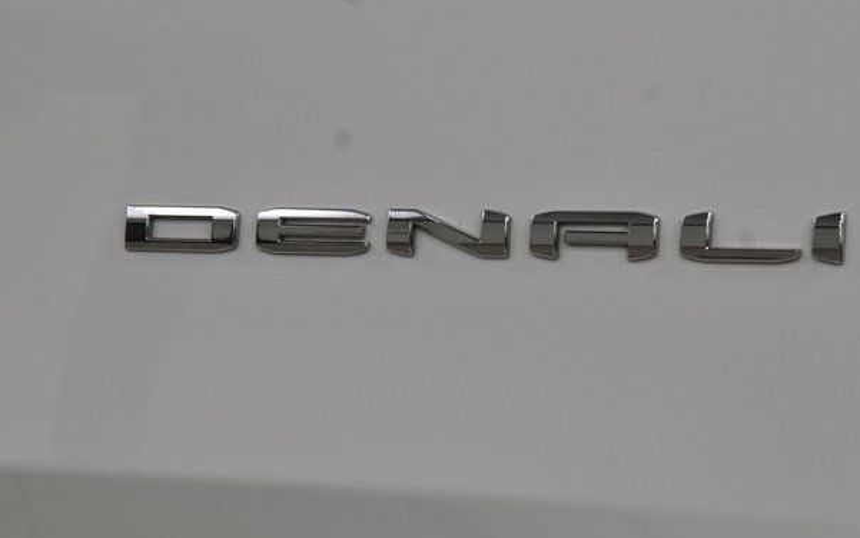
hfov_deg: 18.3
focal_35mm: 114
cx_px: 456
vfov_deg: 11.5
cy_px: 268
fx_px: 2673
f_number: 7.1
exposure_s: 1/125
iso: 1600
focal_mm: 70
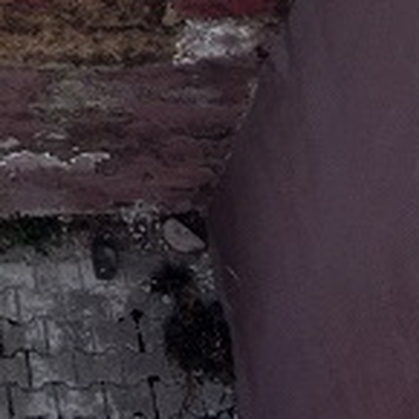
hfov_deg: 17.8
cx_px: -196
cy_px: -168
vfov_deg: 18.0
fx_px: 1205
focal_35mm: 88
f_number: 2.8
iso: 100
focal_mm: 4.39
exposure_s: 1/800
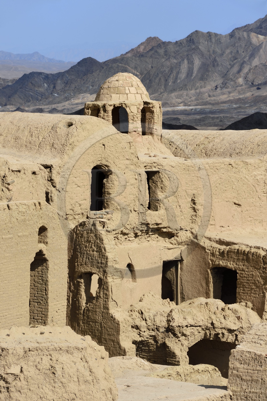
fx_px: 2228
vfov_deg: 10.3
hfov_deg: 6.9
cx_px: 134
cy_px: 200
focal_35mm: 200
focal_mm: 200
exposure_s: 1/250
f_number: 13
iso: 200
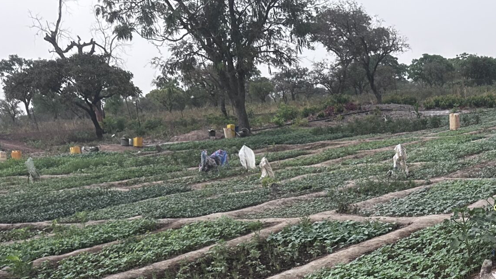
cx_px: 488
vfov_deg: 19.1
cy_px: 346
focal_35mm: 59
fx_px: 776
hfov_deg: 32.8
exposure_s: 1/587
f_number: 1.78
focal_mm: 6.86
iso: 80
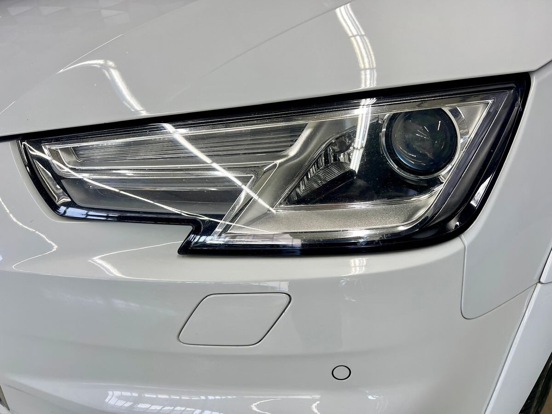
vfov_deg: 53.1
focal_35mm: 26
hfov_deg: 67.3
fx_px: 415
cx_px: 276
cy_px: 207
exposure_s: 1/121
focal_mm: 5.7
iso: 125
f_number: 1.5
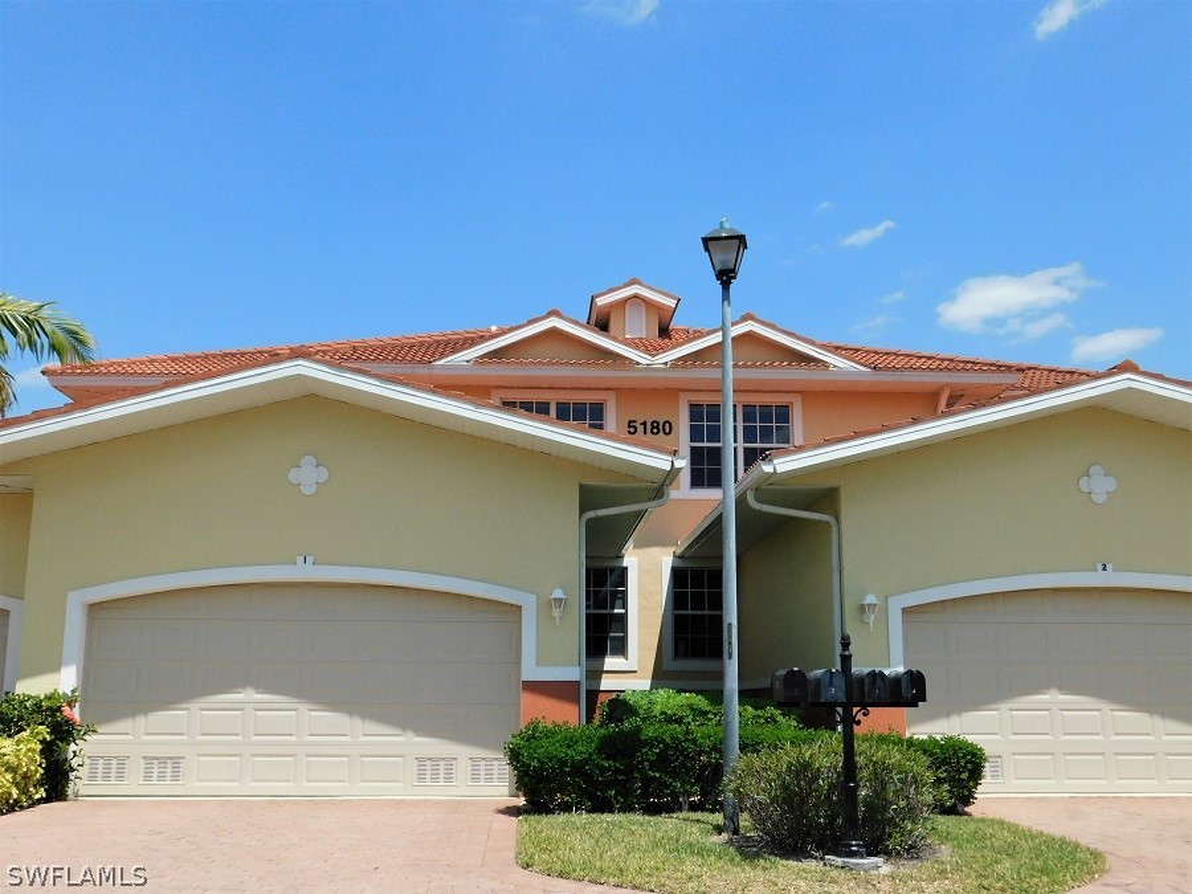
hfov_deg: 51.4
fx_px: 1240
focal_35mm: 36
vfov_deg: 39.7
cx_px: 596
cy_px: 447
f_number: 7
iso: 400
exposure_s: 1/1250
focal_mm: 6.3
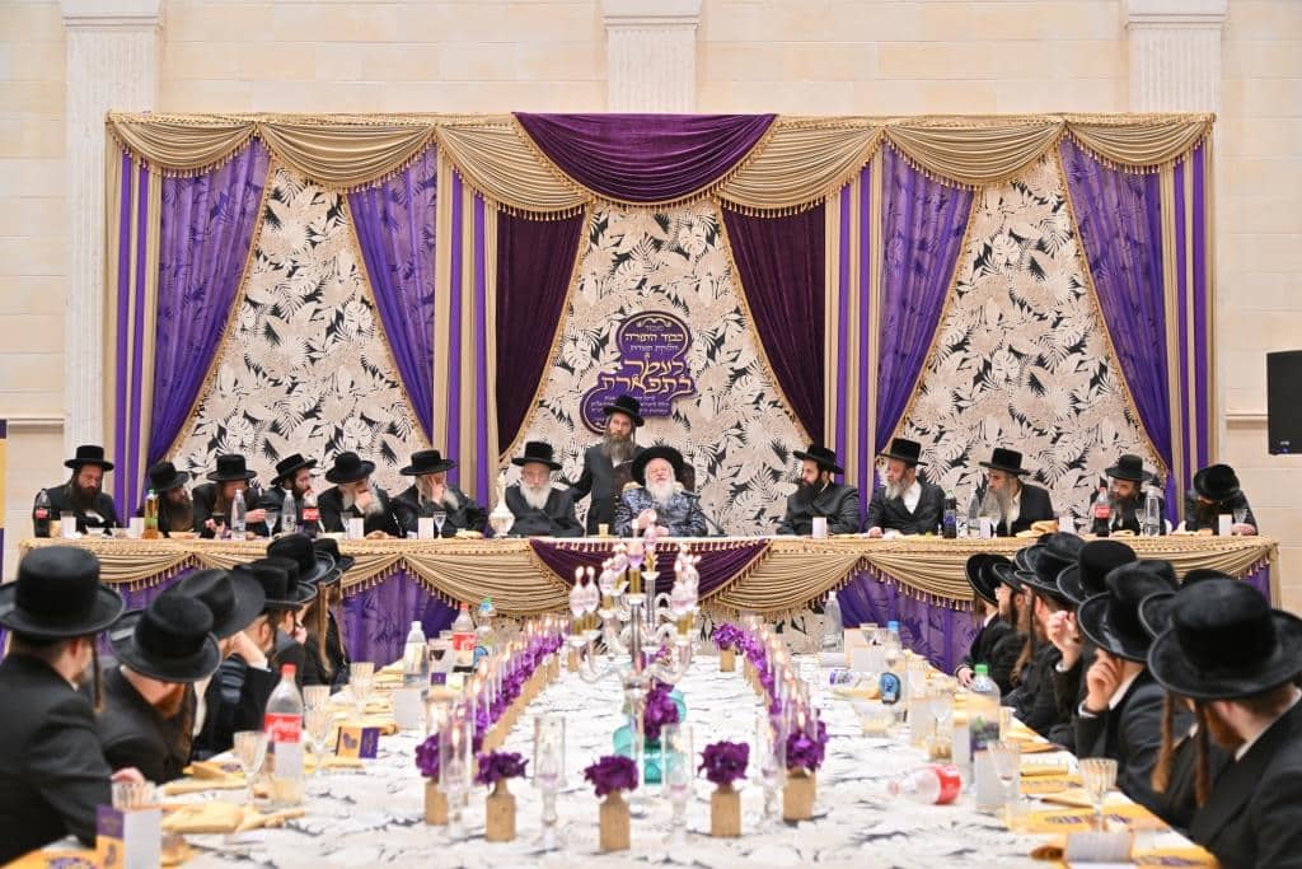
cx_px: 651
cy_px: 434
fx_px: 1881
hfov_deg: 38.2
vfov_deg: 26.0
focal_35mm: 52
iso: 800
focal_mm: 52
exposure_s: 1/250
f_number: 4
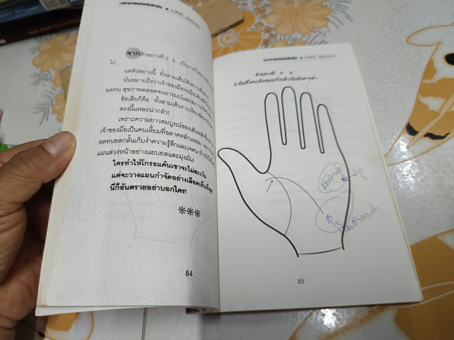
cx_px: 227
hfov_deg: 71.6
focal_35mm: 24
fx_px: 315
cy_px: 170
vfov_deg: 56.8
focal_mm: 5.31
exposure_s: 1/50
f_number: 1.7
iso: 1092
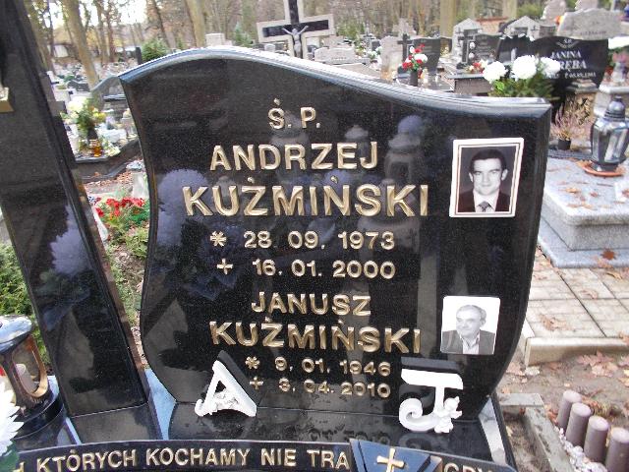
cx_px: 314
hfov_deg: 67.3
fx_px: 472
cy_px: 236
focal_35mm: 26
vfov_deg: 53.1
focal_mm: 4.6
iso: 80
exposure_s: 1/25
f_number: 3.2
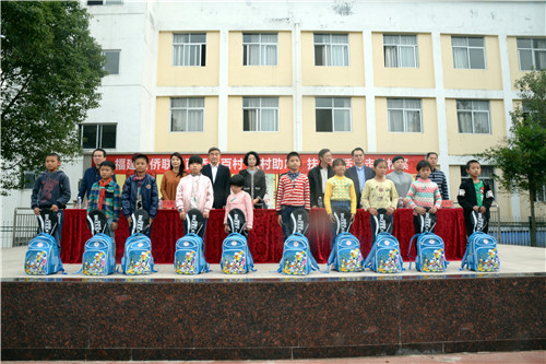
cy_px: 182
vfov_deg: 53.1
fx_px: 364
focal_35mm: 24
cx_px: 273
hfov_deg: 73.8
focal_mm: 24
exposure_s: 1/40
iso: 640
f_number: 22
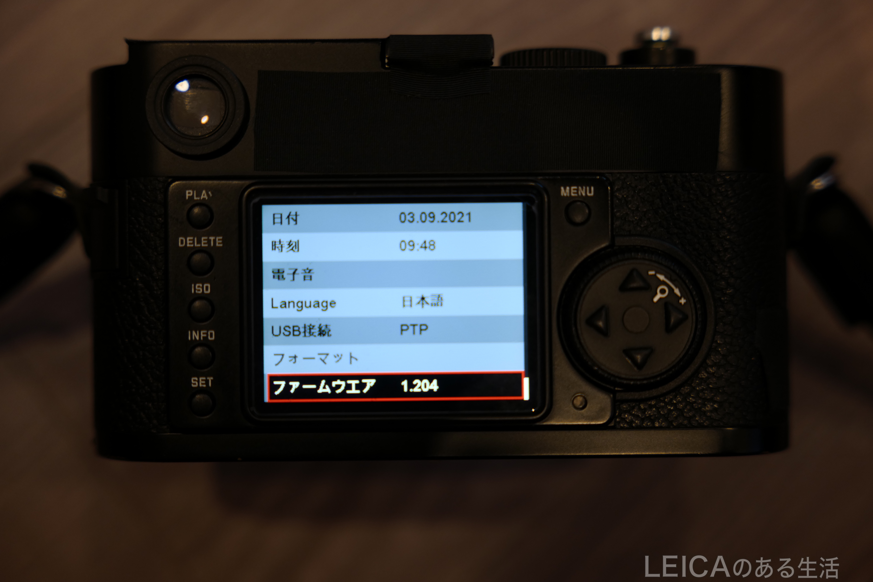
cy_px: 291
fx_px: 1697
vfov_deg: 19.5
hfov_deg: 28.8
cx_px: 436
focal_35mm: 70
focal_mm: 70
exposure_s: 1/125
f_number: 2.8
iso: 800
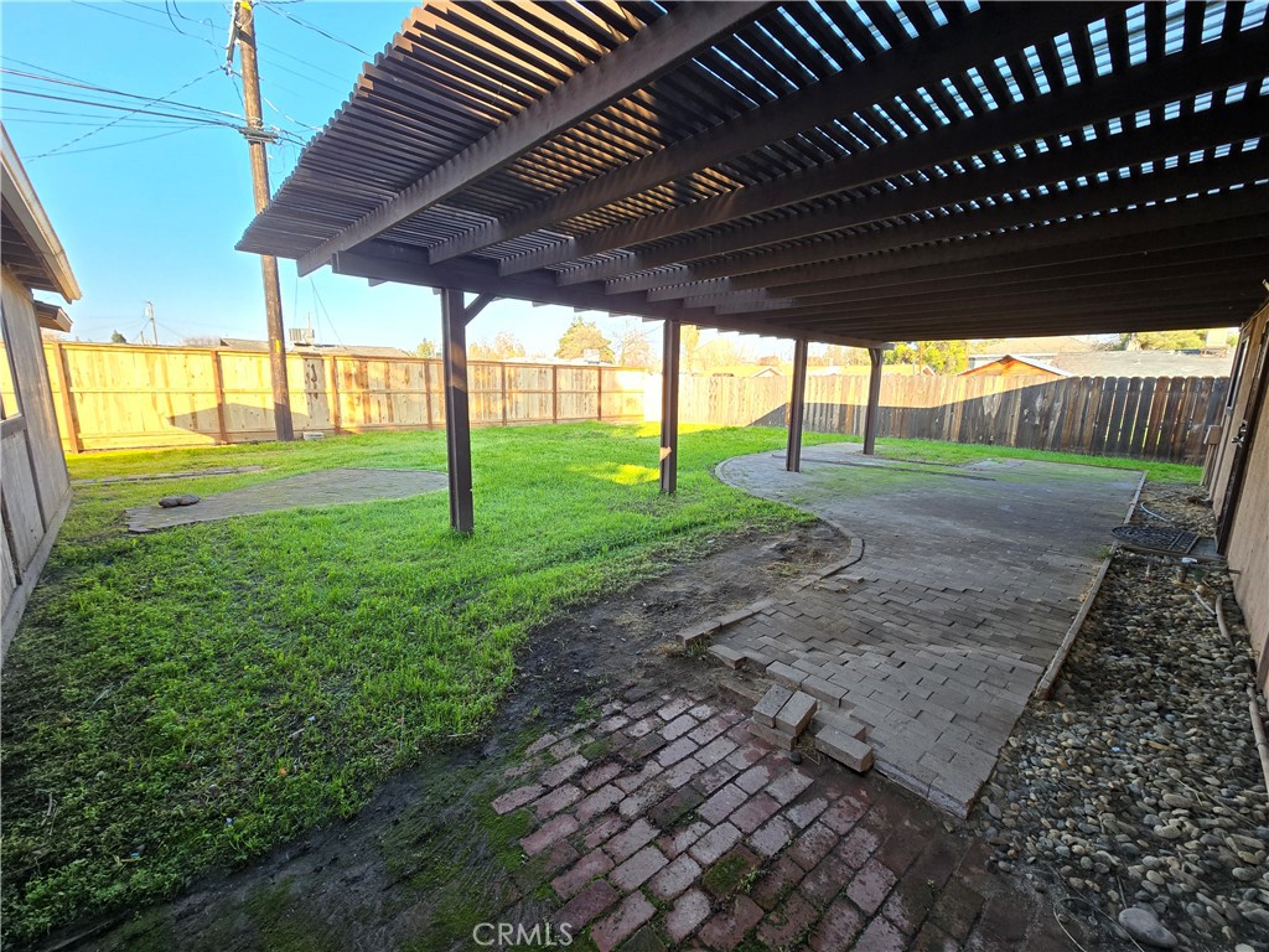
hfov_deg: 106.2
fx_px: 477
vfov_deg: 89.9
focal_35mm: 13
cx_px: 634
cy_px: 476
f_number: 2.2
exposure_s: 1/139
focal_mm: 2.2
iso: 50
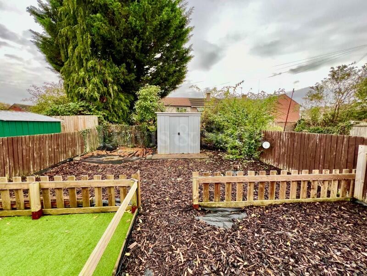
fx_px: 138
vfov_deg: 89.9
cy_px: 138
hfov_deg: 106.2
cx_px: 184
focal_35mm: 13
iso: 80
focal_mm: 1.57
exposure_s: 1/99
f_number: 1.8
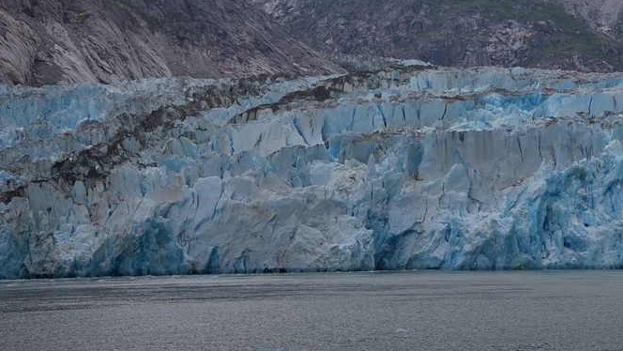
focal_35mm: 105
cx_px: 519
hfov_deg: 20.1
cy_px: -8
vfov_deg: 11.4
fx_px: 1735
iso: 100
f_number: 5.6
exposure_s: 1/125
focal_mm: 52
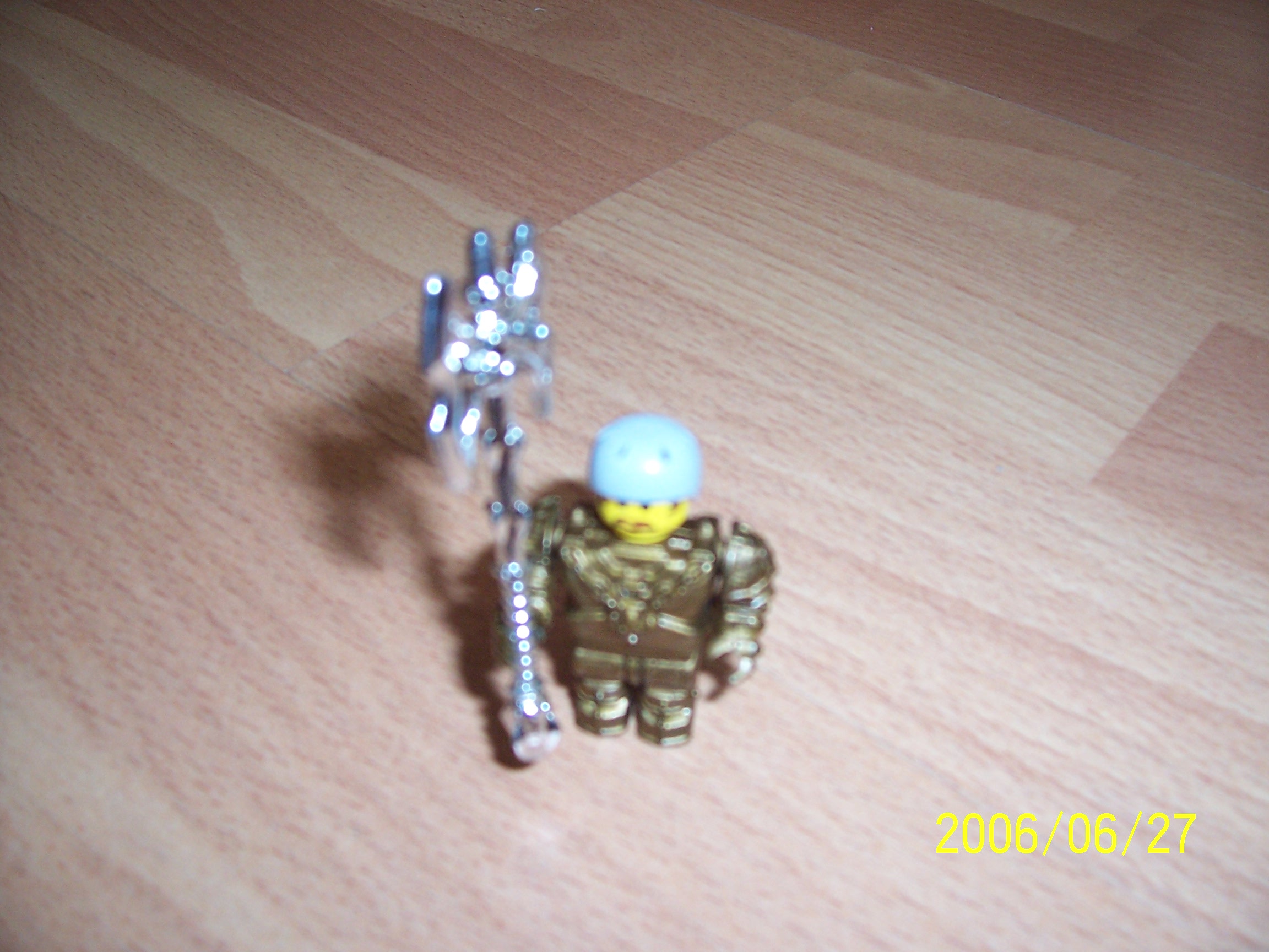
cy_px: 476
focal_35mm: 34
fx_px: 1246
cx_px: 634
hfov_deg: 54.0
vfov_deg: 41.8
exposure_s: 1/60
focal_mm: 5.6
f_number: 2.7
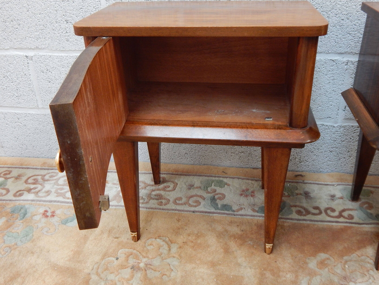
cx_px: 190
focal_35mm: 34
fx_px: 372
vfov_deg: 41.8
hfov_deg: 54.0
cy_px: 142
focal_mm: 6.1
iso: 320
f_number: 3.3
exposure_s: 1/30
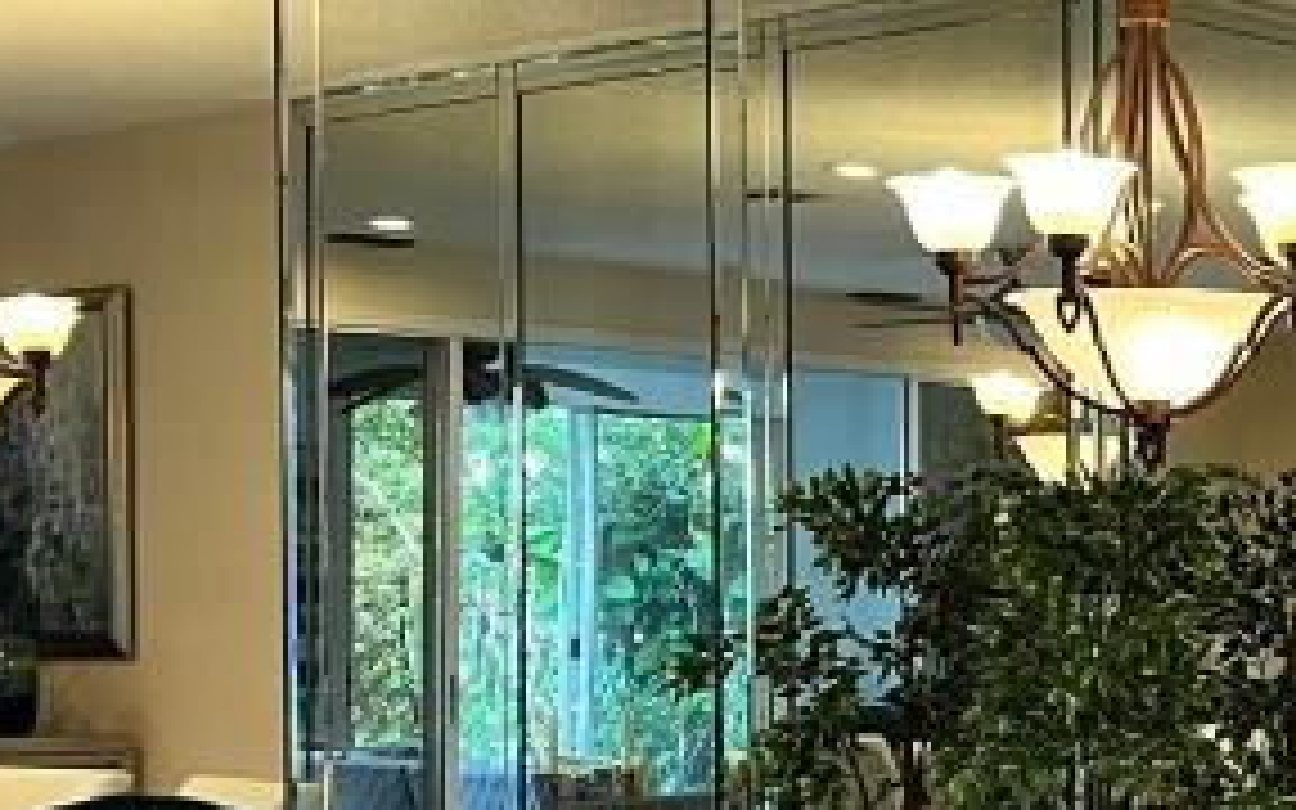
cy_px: 675
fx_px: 3461
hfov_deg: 20.0
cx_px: 1530
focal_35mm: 98
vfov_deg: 13.3
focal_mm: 5.7
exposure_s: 1/60
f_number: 1.5
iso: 100
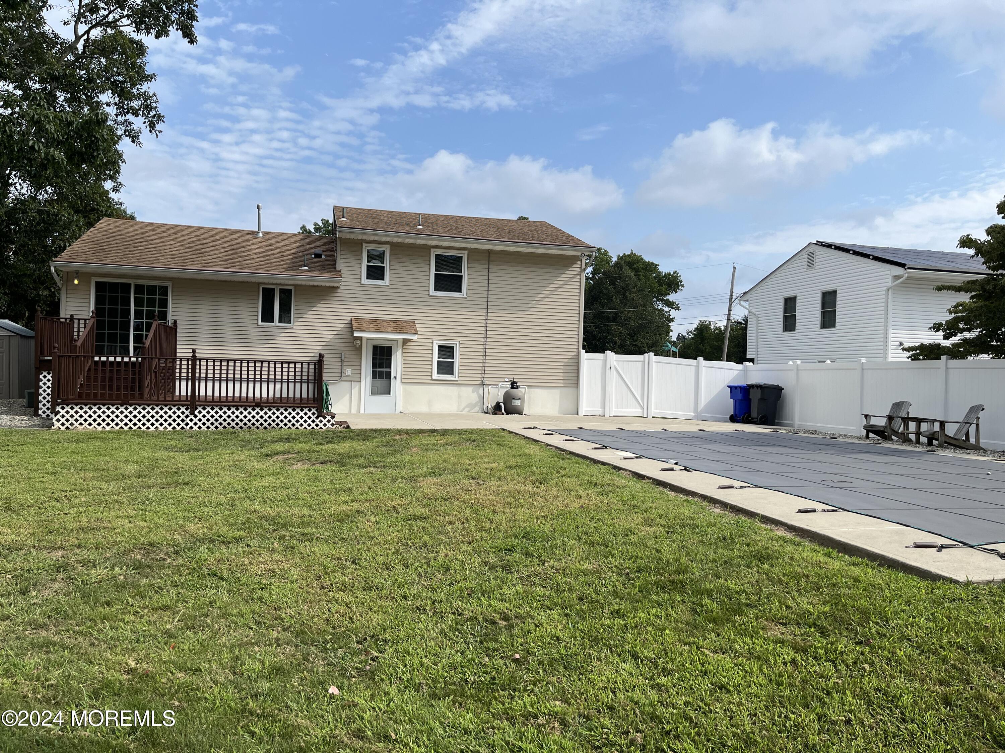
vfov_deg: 53.1
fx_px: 755
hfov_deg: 67.3
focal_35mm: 26
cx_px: 502
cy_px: 376
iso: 50
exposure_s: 1/3623
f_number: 1.6
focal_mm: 5.1
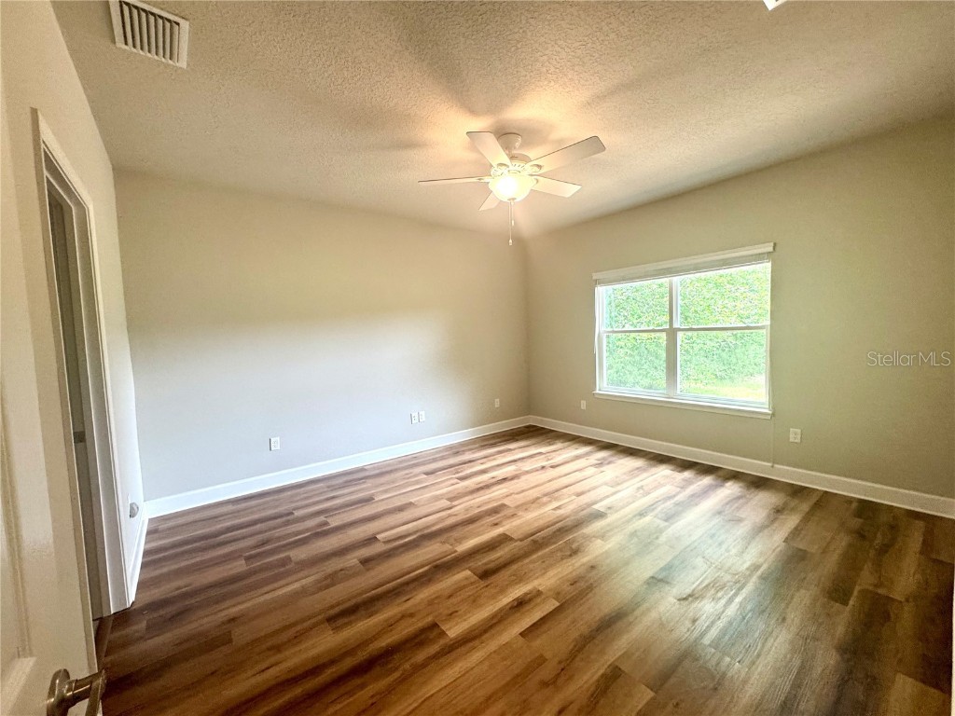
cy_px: 358
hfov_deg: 102.1
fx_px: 386
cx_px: 478
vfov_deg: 85.7
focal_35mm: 14
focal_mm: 2.22
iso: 250
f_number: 2.2
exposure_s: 1/120
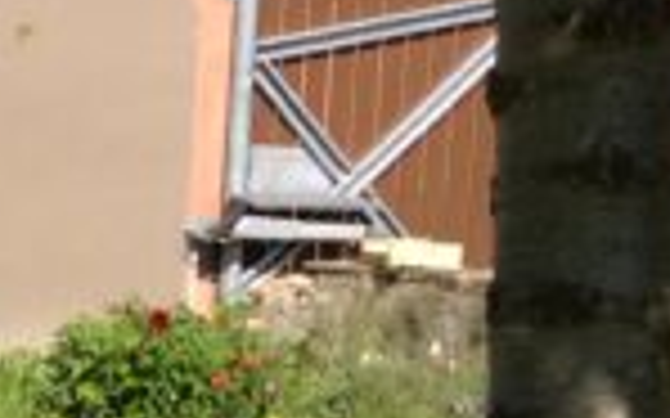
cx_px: -868
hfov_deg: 10.5
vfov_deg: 7.5
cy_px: 283
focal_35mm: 175
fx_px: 3194
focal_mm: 3.3
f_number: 2.4
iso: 32
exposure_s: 1/1300
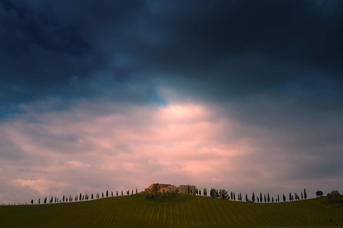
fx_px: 400
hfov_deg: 46.4
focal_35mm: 42
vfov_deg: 31.8
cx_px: 172
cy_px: 114
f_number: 11
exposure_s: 1/320
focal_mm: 28
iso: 200
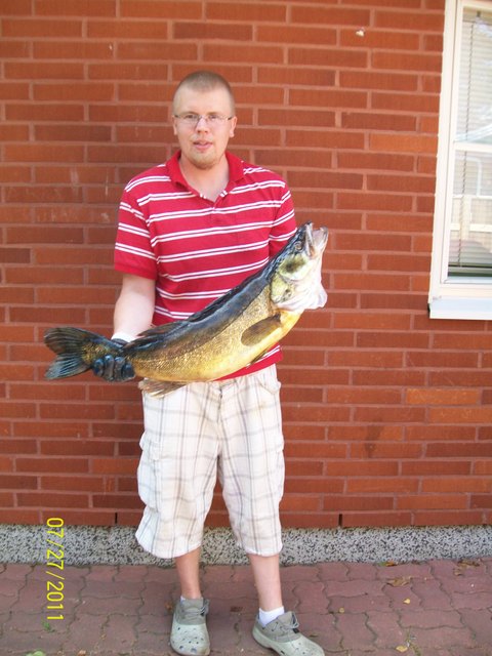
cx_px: 246
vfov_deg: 51.4
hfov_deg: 39.7
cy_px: 328
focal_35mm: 36
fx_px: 682
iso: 64
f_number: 2.7
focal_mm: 6
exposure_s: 1/100
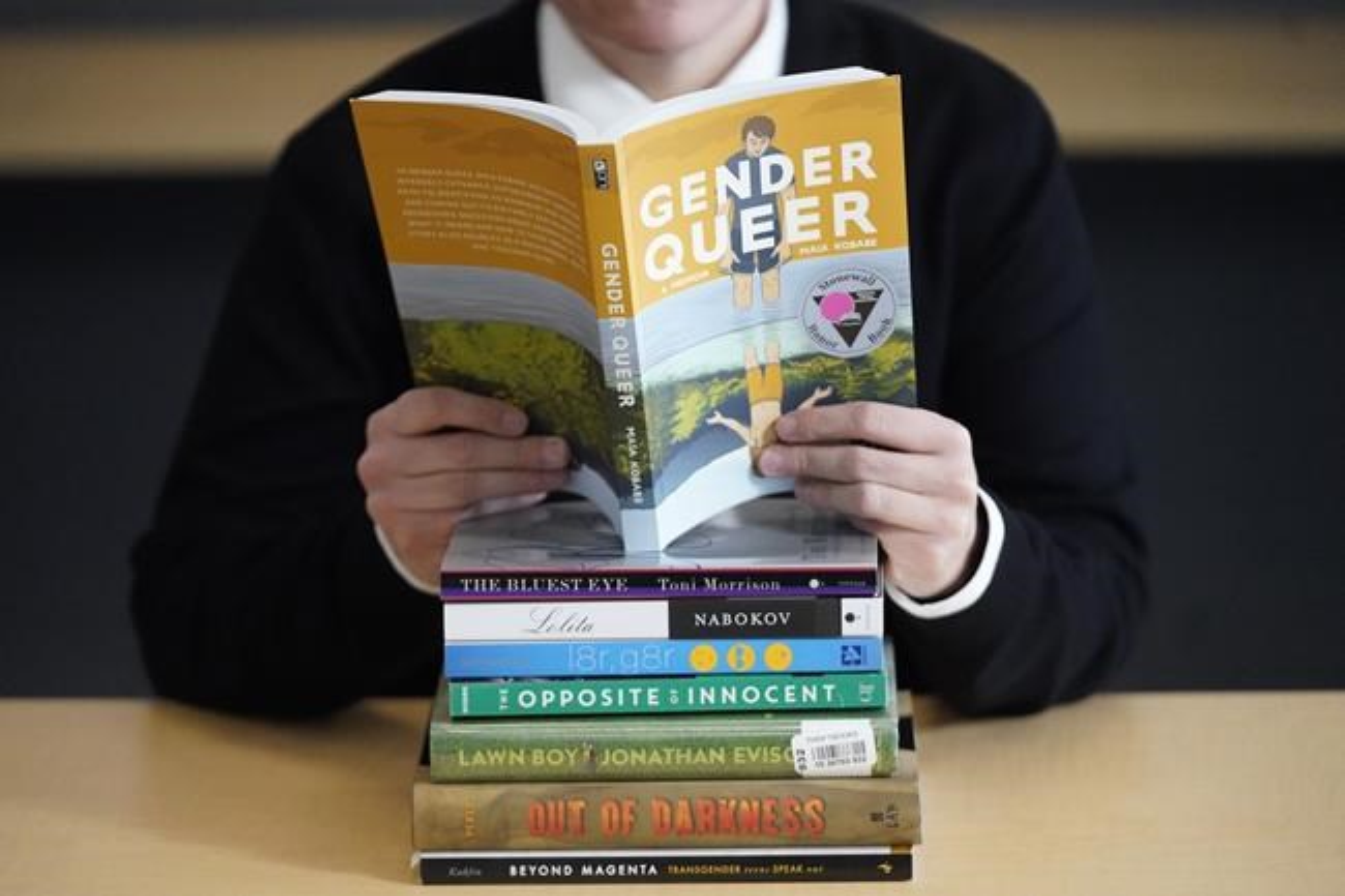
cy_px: 448
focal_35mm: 127
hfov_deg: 16.1
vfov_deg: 10.8
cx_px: 672
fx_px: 4743
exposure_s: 1/2000
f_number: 2.8
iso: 12800
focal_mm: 127
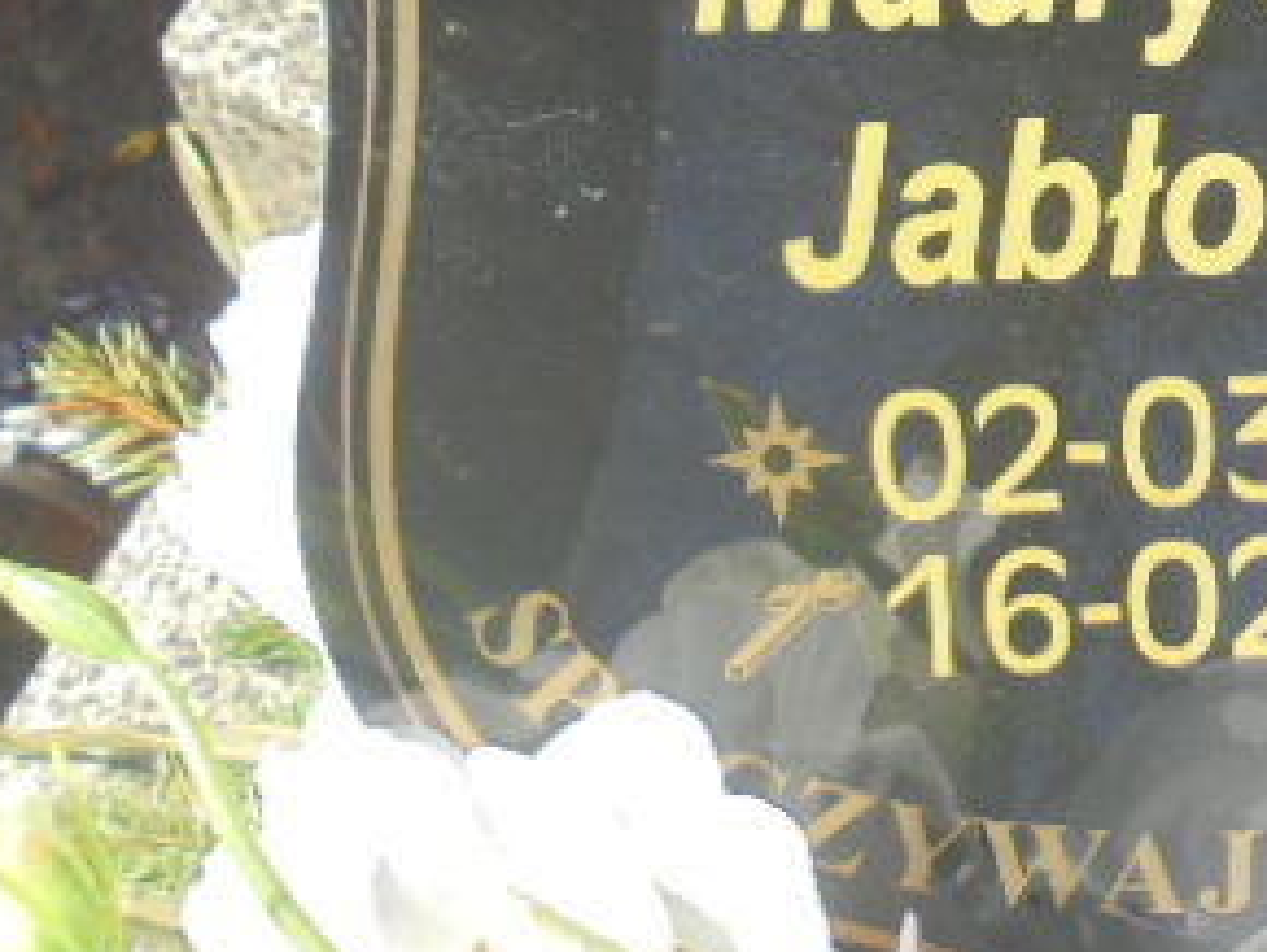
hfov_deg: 28.3
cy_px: 131
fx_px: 2344
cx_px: 1276
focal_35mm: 64
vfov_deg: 22.5
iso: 100
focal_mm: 5.3
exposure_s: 1/320
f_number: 3.7
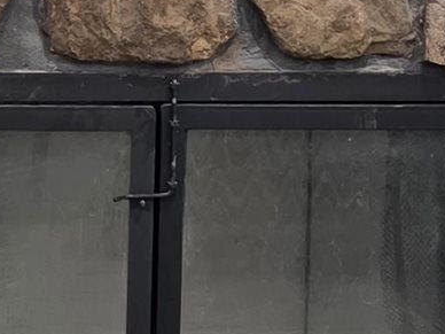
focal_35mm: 182
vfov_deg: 7.7
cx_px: 210
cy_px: -420
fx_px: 2340
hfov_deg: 10.9
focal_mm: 6.3
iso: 400
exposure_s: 1/120
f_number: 1.7
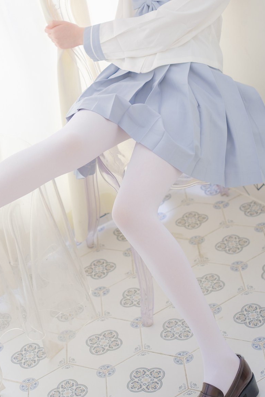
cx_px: 93
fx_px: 927
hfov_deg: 16.2
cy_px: 120
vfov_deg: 24.0
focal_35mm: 84
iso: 160
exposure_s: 1/60
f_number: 2
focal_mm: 33
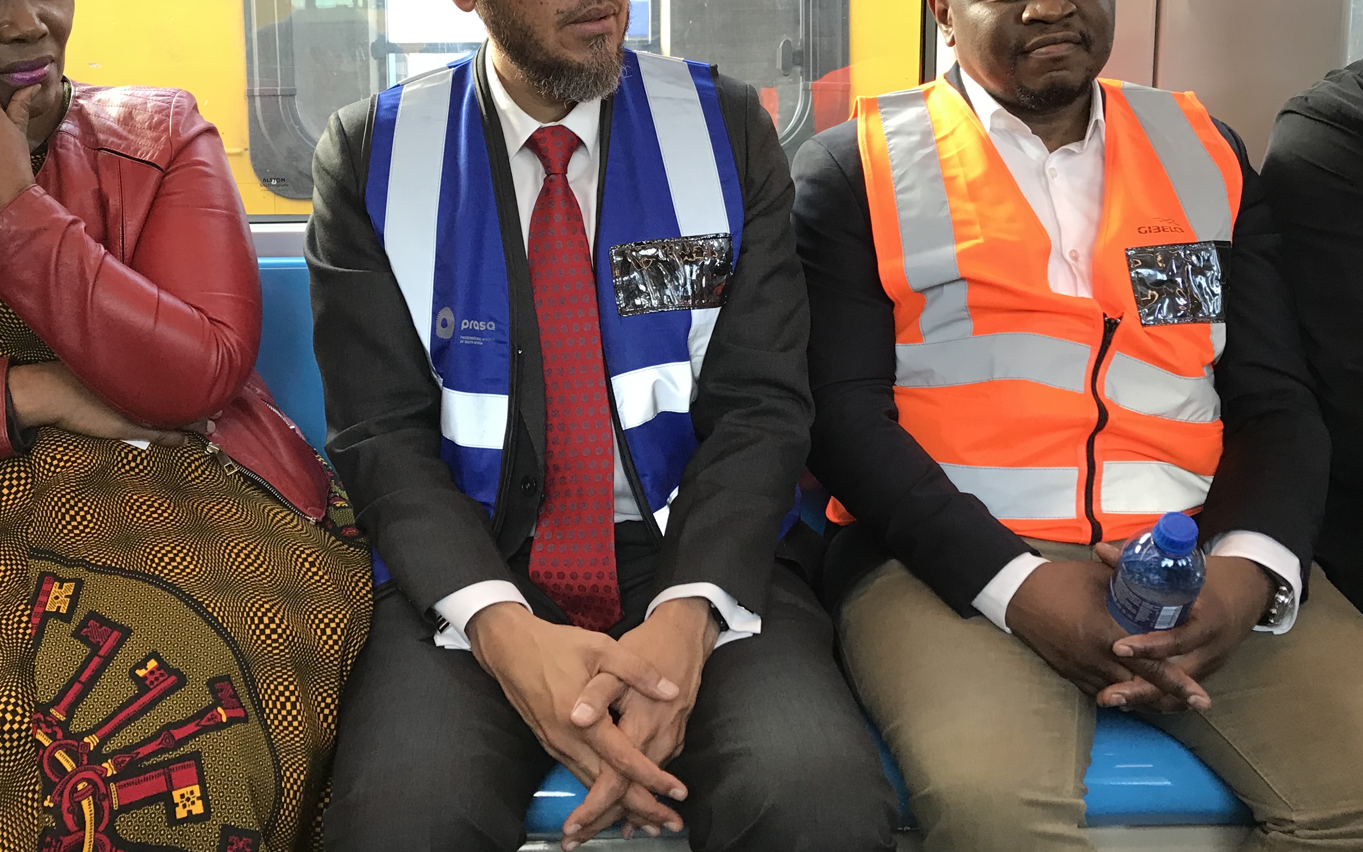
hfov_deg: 47.9
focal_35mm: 41
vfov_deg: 31.0
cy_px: 286
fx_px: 1523
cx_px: 542
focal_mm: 3.99
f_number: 1.8
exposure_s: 1/33
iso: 25
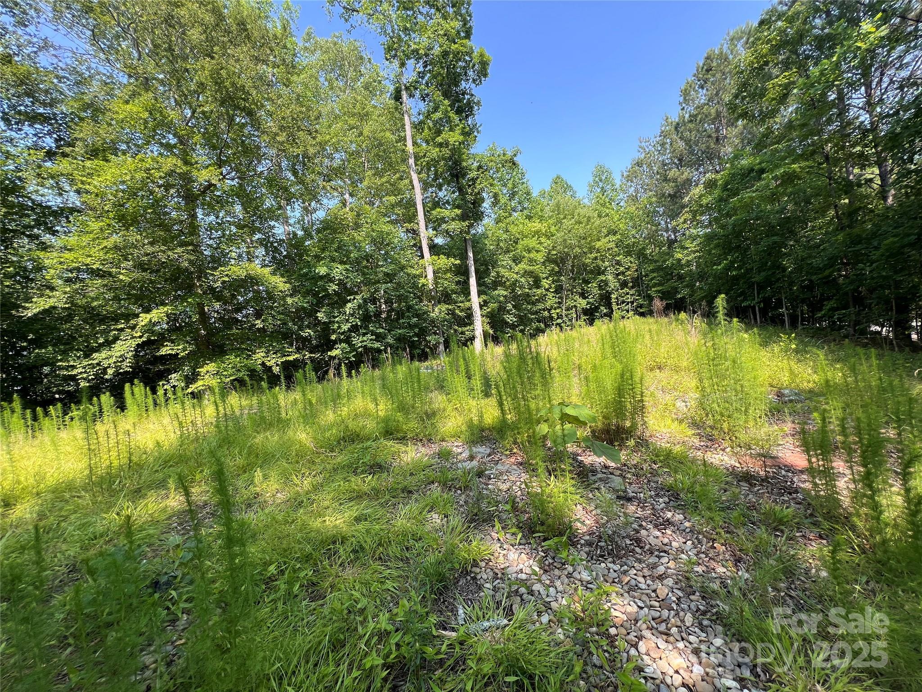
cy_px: 346
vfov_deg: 89.9
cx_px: 461
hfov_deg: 106.2
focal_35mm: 13
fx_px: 346
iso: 32
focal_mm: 1.57
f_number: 1.8
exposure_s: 1/363
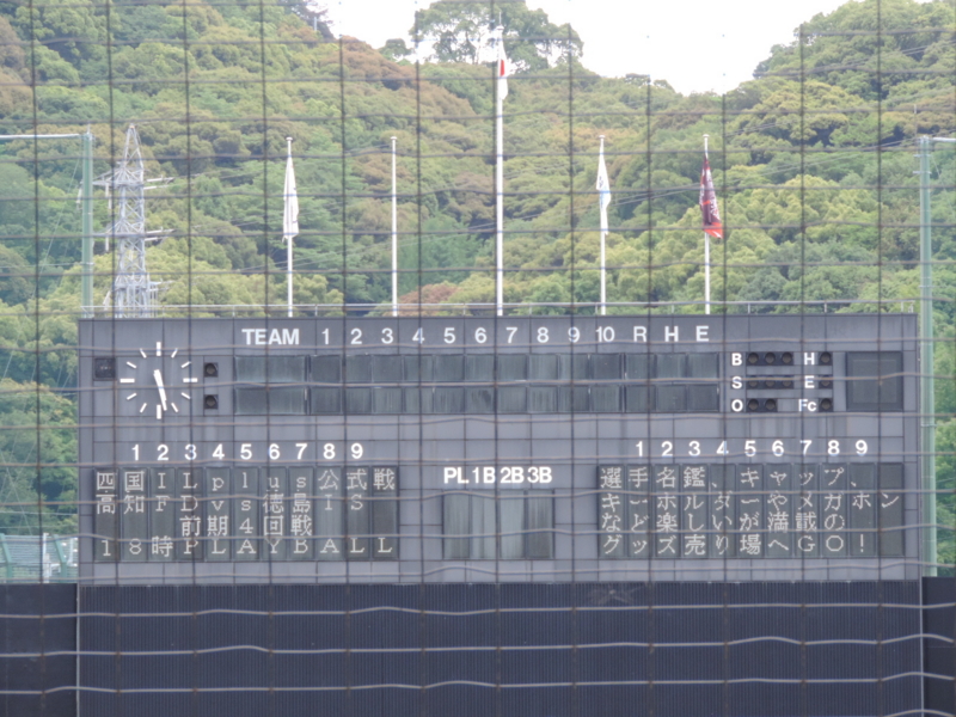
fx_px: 5523
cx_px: 478
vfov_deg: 7.4
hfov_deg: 9.9
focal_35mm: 200
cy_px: 358
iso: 400
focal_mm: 35.6
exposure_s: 1/100
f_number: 4.6
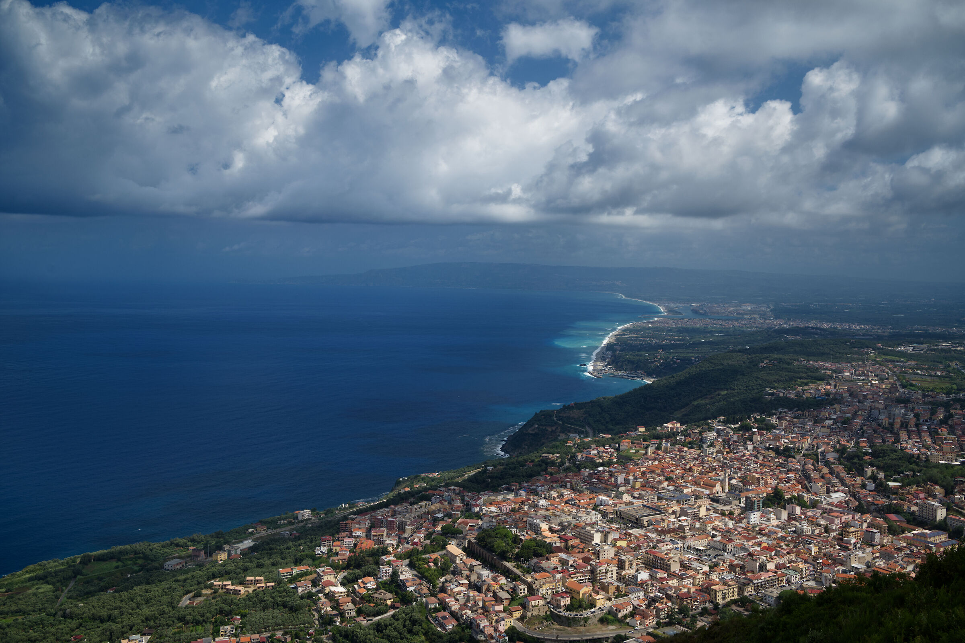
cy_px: 322
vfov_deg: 37.8
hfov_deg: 54.4
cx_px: 482
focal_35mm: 35
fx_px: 938
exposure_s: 1/200
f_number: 8
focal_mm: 35
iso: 100
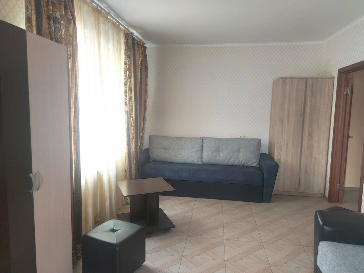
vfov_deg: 56.8
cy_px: 136
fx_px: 252
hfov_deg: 71.6
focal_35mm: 24
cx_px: 182
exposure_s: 1/50
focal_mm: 5.23
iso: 100
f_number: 1.8
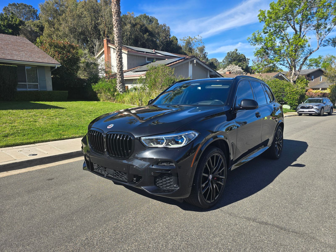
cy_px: 126
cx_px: 168
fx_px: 223
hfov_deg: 73.9
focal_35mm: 23
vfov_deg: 58.9
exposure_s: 1/480
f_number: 1.7
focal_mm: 6.3
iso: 12
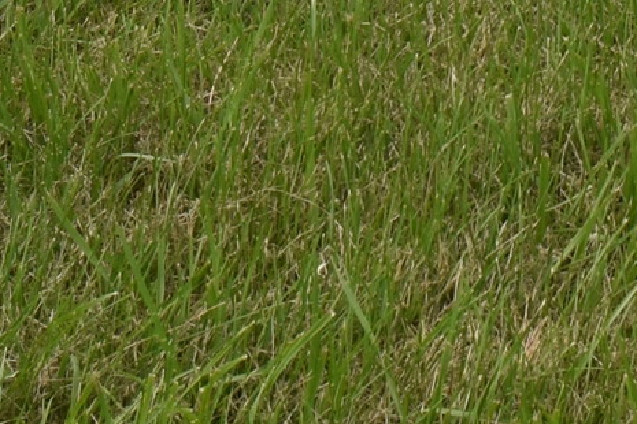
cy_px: -897
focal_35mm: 198
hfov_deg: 10.2
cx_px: 858
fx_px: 3503
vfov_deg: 6.3
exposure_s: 1/200
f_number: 7.1
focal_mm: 20
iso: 100
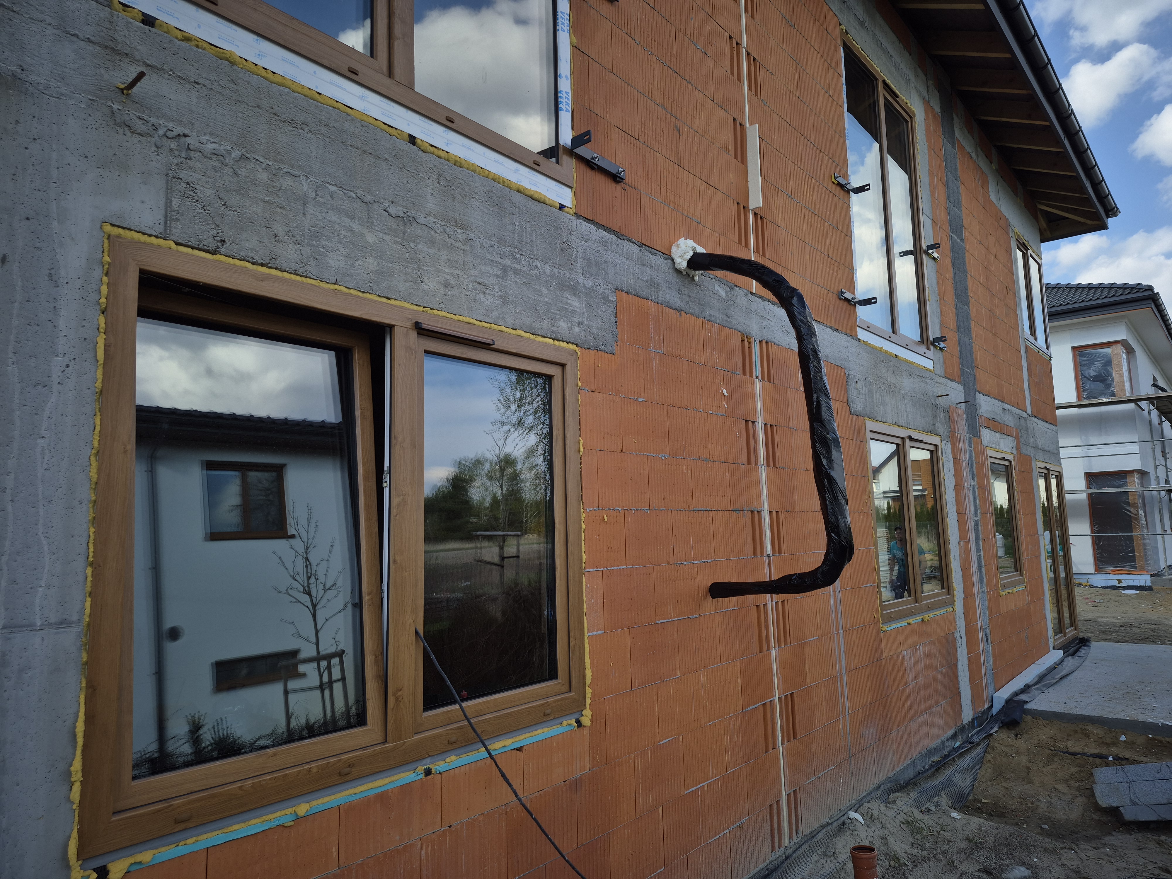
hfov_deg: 73.9
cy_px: 440
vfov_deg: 58.9
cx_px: 586
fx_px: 779
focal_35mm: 23
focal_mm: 5.4
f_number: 1.8
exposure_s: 1/546
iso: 25
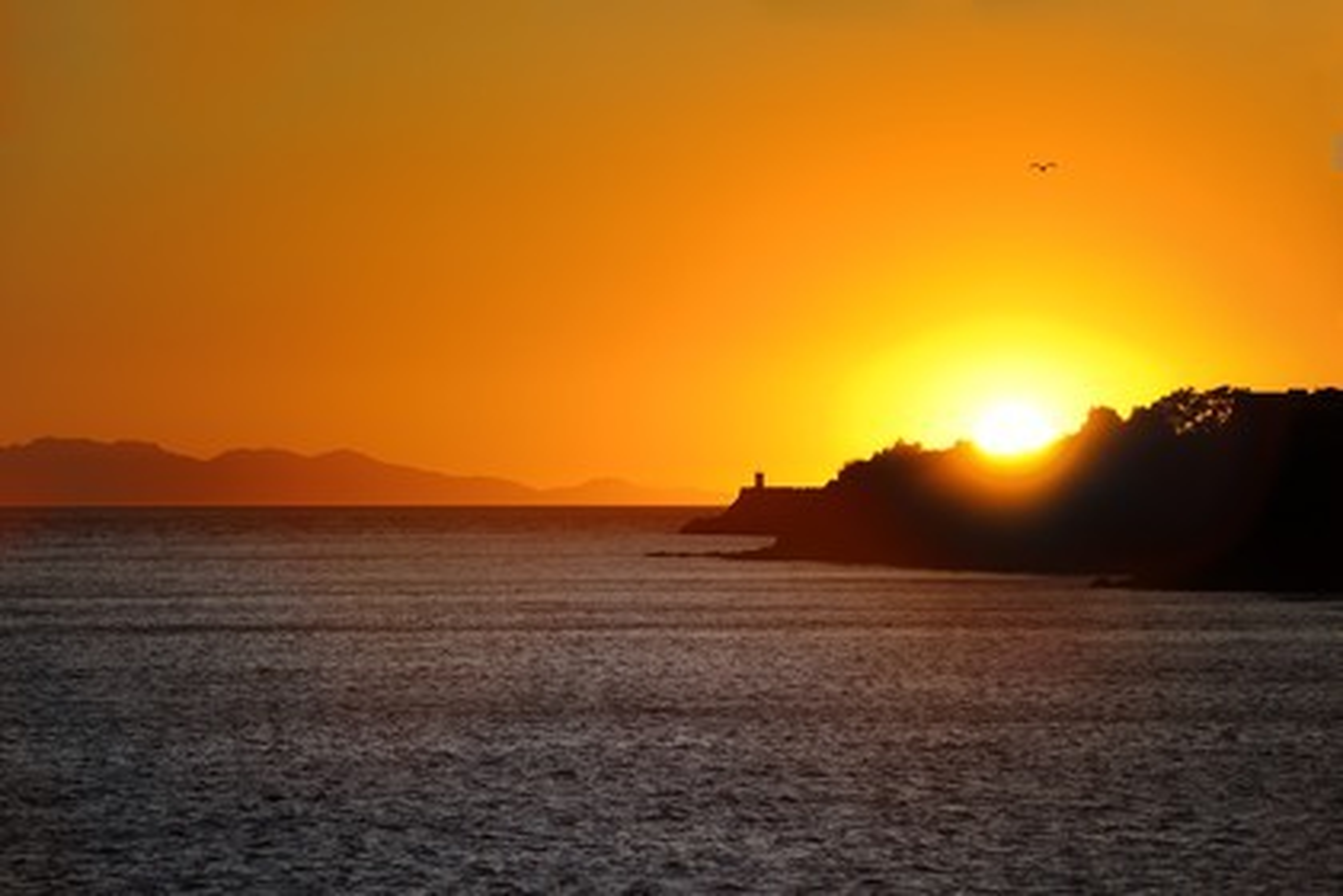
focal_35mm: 200
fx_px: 7461
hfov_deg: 10.3
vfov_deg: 6.9
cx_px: 672
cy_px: 448
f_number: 10
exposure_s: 1/320
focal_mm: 200
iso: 200
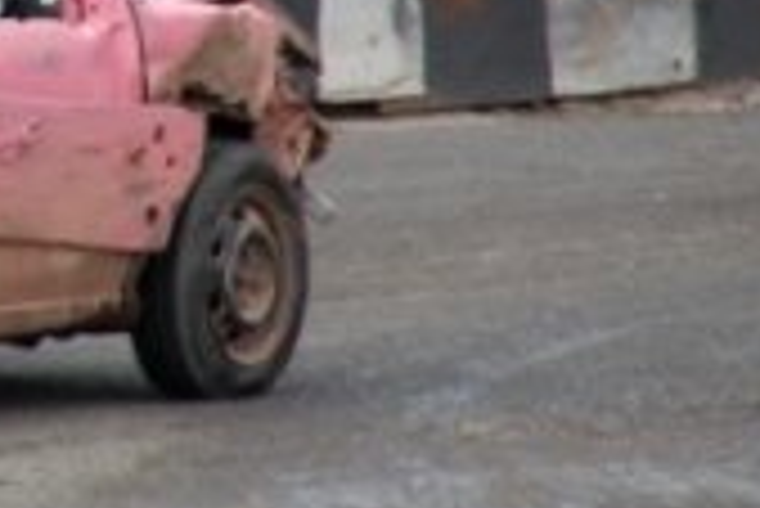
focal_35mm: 992
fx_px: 20957
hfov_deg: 2.1
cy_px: -261
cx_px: -265
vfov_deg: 1.4
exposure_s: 1/500
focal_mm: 175
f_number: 6
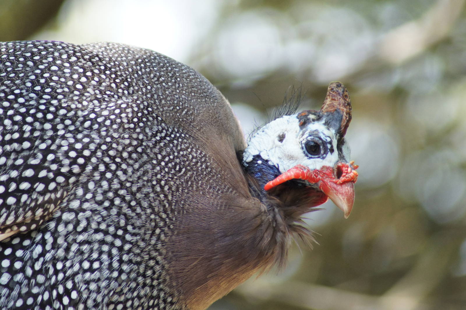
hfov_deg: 4.6
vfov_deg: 3.1
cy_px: 155
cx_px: 233
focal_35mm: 450
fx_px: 5822
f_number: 5.6
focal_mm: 300
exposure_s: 1/500
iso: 1000
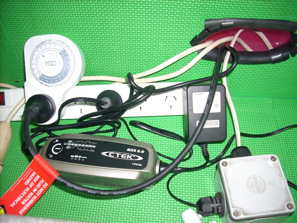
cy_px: 112
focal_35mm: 37
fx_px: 317
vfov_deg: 38.7
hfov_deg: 50.1
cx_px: 148
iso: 64
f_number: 2.8
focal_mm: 6.2
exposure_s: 1/60
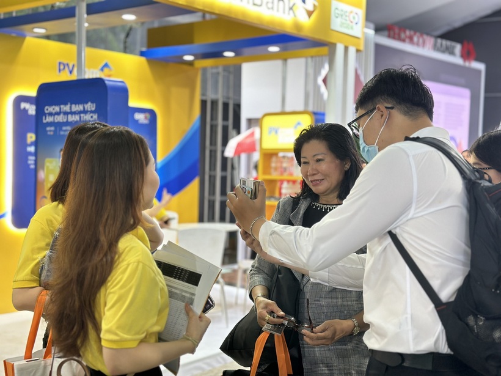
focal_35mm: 48
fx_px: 695
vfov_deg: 30.3
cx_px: 250
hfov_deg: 39.7
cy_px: 188
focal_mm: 6.86
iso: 125
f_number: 1.78
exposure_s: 1/100
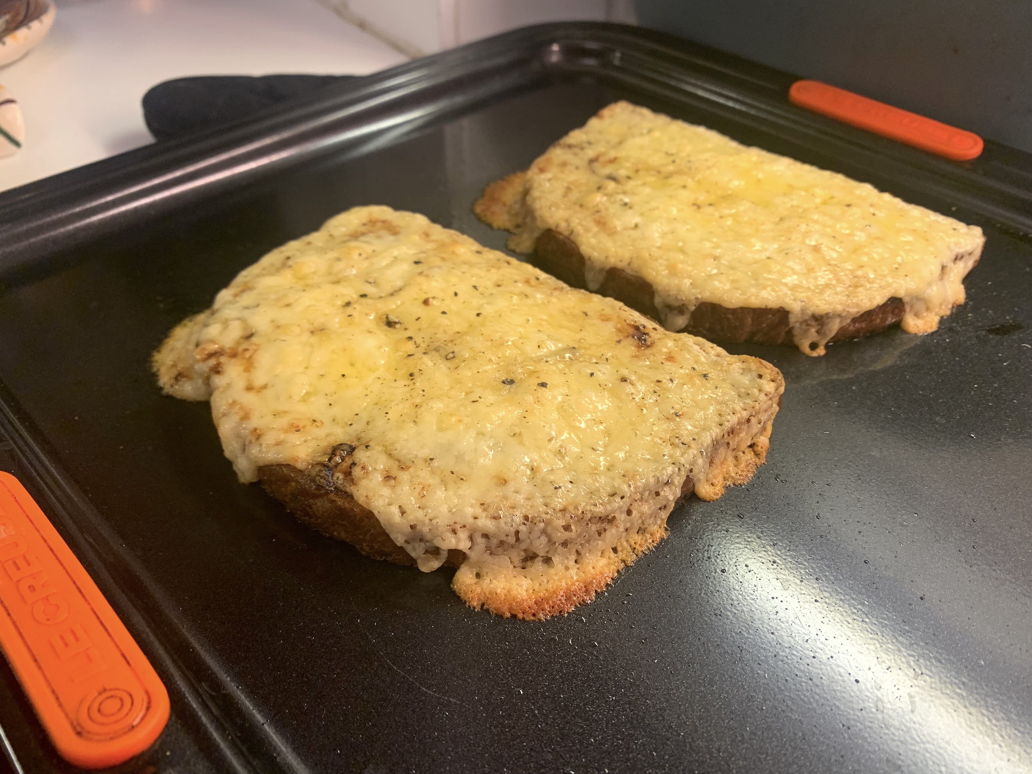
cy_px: 387
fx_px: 775
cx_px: 516
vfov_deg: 53.1
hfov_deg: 67.3
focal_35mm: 26
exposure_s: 1/50
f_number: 1.8
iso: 50
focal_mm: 4.25
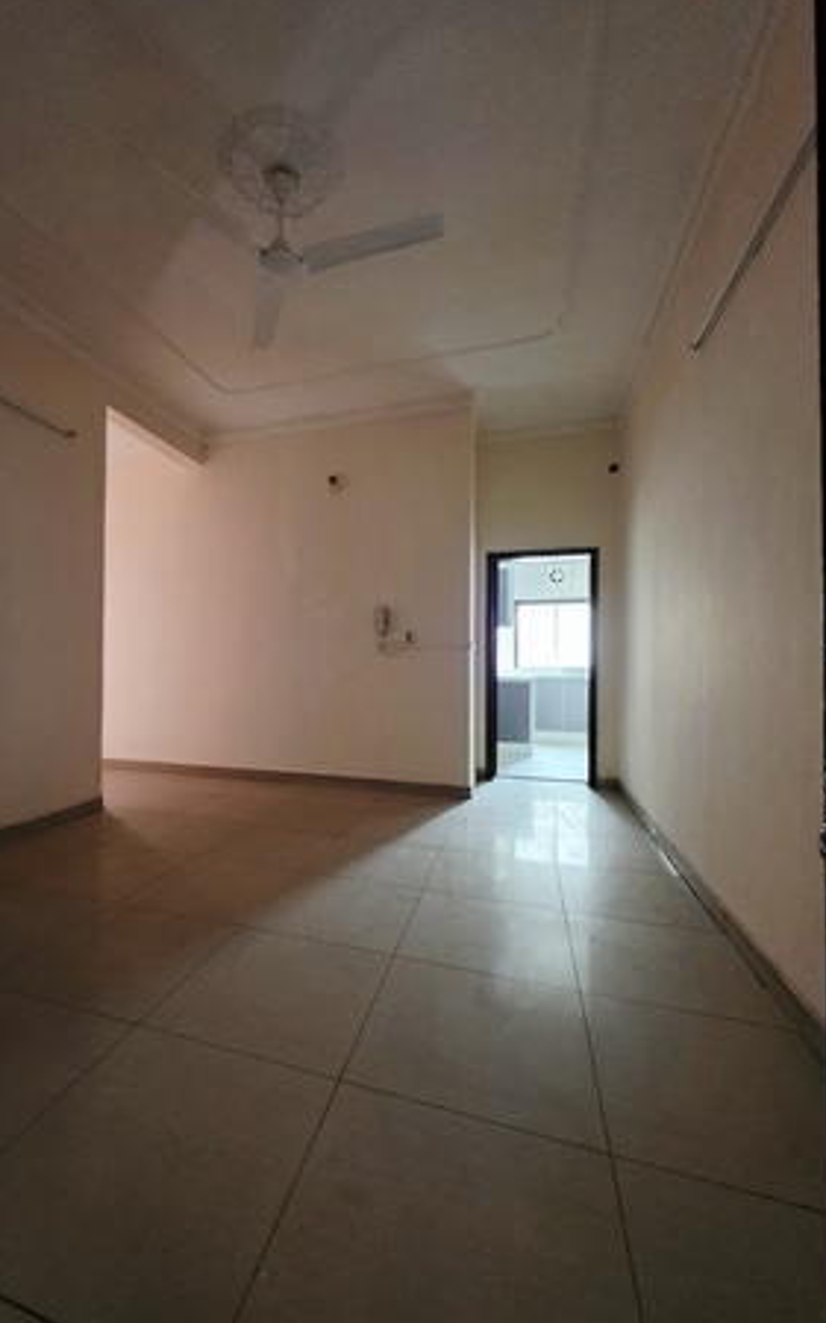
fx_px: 505
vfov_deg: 105.3
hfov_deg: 77.8
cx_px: 337
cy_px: 654
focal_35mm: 14
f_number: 1.9
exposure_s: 1/50.3
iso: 1000
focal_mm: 2.2
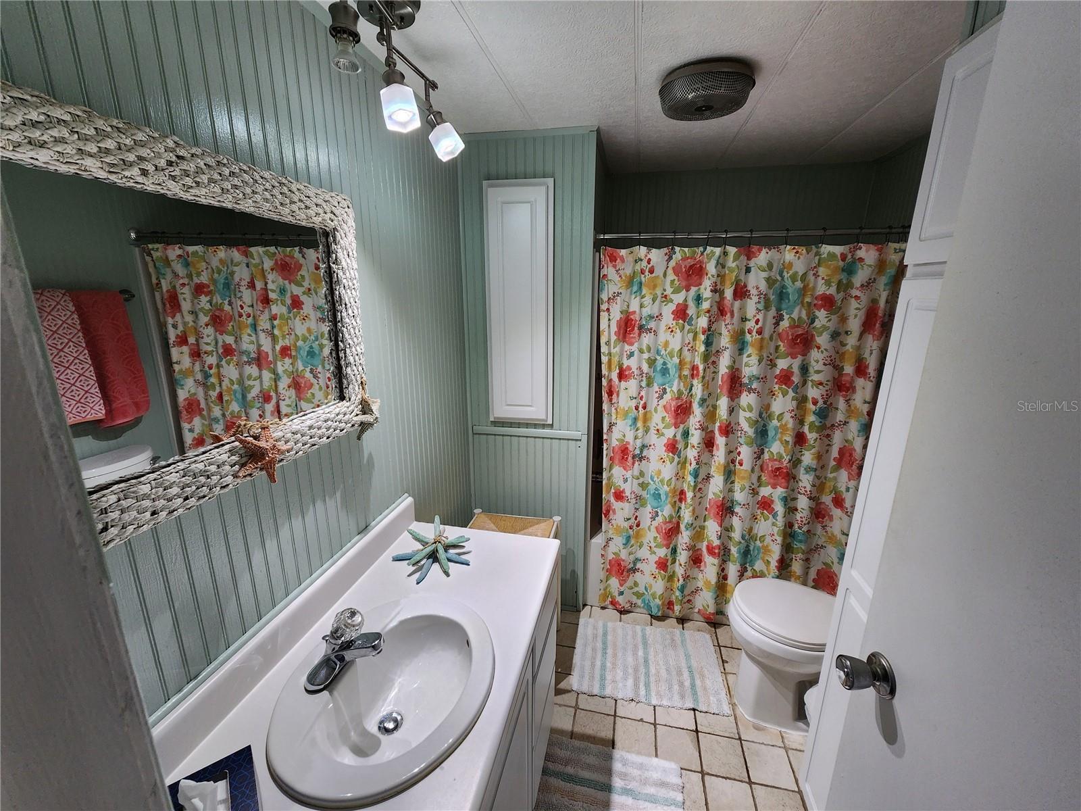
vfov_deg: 89.9
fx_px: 406
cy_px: 406
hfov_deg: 106.2
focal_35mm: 13
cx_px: 540
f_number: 2.2
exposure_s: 1/60
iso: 160
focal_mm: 2.2
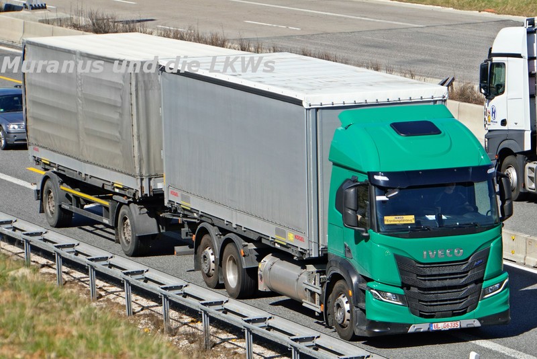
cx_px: 268
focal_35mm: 160
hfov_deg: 12.8
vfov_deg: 8.6
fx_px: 2388
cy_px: 180
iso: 500
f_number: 6.3
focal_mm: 106.7
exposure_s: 1/2500
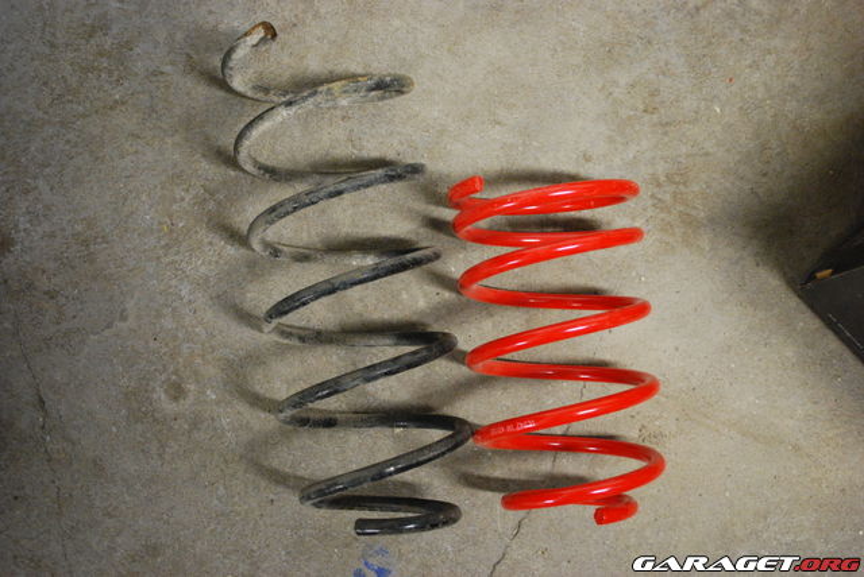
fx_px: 1081
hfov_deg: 43.6
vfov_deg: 29.9
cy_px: 288
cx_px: 432
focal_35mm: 45
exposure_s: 1/20
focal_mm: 30
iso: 1600
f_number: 4.8
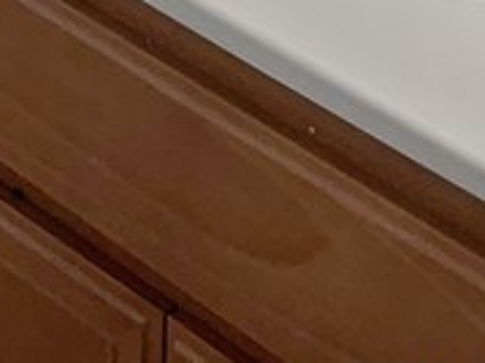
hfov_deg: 11.9
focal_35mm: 166
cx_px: 141
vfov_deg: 8.0
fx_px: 2324
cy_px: -612
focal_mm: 3
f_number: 1.8
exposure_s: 1/120
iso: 32
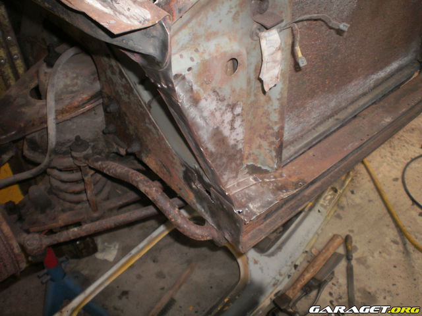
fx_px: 439
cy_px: 158
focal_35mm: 36
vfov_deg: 39.7
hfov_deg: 51.4
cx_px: 211
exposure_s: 1/30
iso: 125
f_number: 3.1
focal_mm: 6.3
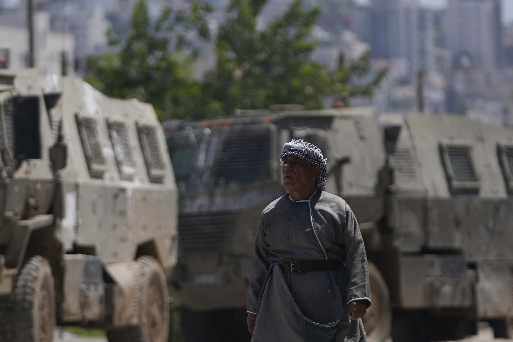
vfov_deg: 4.8
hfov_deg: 7.2
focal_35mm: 287
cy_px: 212
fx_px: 4090
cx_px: 200
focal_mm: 154
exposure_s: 1/3200
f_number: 2.8
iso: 100
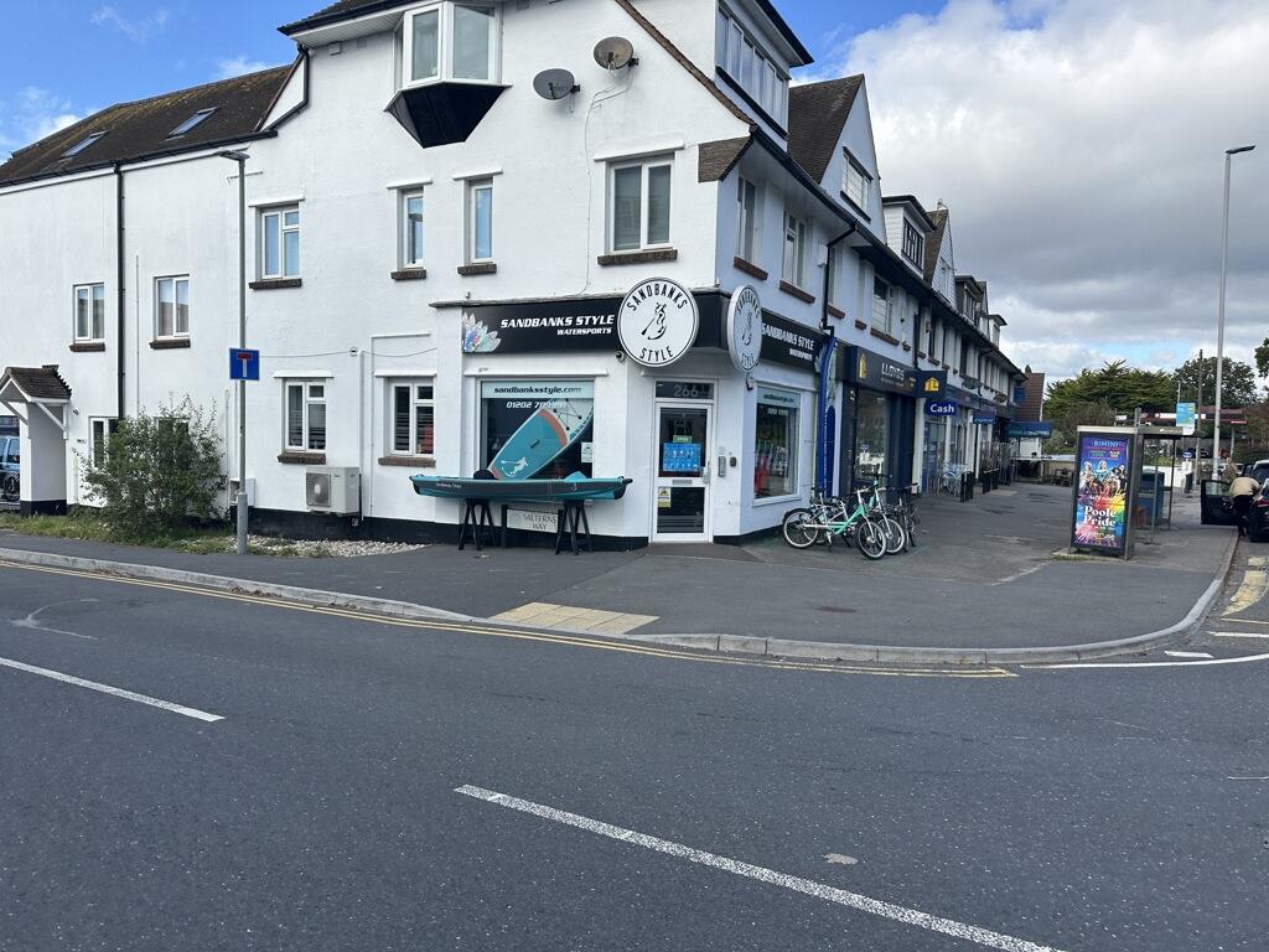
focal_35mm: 24
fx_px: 880
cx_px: 634
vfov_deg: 56.8
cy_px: 476
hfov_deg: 71.6
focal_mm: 6.86
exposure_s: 1/2525
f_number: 1.78
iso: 80
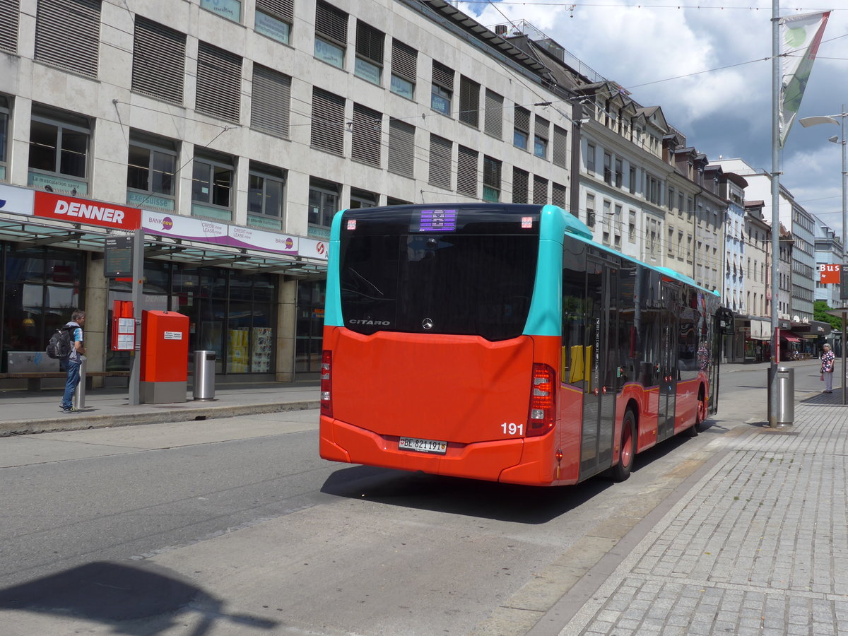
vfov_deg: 39.7
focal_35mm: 36
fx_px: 882
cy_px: 318
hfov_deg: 51.4
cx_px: 424
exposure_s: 1/800
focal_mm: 7.5
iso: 80
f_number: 5.6
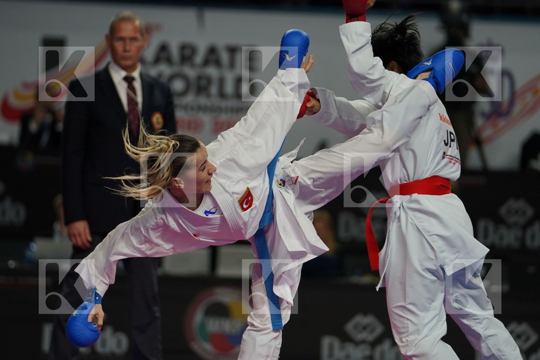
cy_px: 180
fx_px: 3915
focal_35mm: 261
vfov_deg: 5.3
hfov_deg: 7.9
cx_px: 270
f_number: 2.8
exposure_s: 1/1000
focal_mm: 174
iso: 800
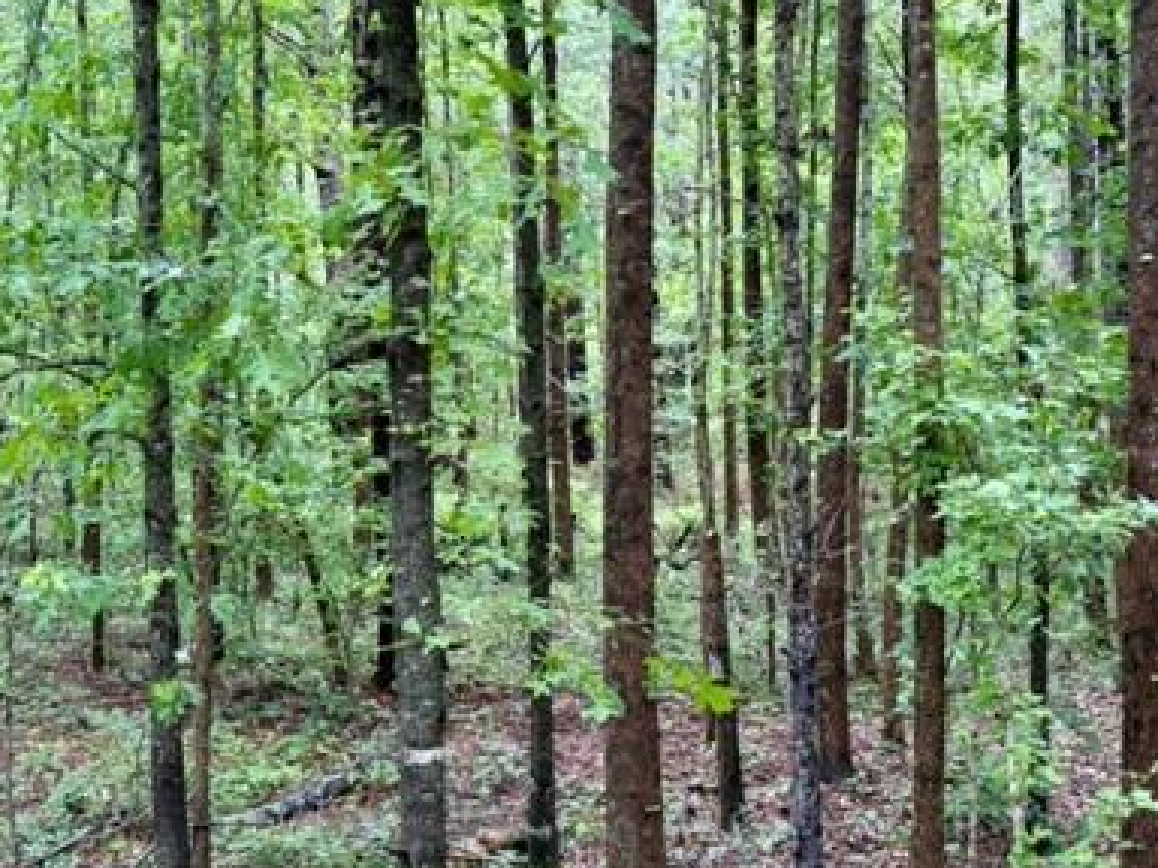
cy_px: 368
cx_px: 618
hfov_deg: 30.3
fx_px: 2141
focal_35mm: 64
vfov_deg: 22.9
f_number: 1.78
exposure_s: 1/121
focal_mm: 6.76
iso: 125
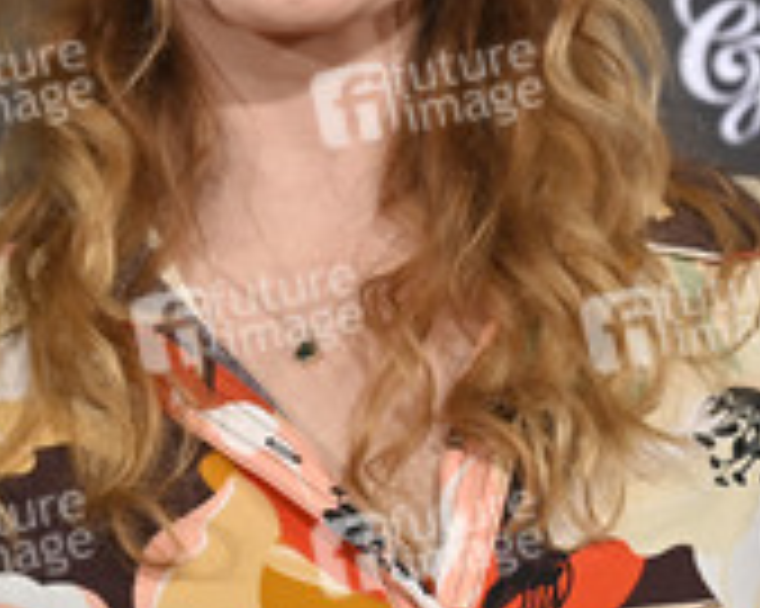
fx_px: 3822
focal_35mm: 170
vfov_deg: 9.0
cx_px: 308
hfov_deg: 11.4
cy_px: -18
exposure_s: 1/200
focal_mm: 68
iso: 800
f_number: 4
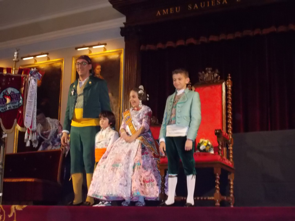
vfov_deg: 25.2
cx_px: 148
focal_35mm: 58
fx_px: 494
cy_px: 110
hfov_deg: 33.2
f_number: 4.9
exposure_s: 1/30
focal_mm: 10.3
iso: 800
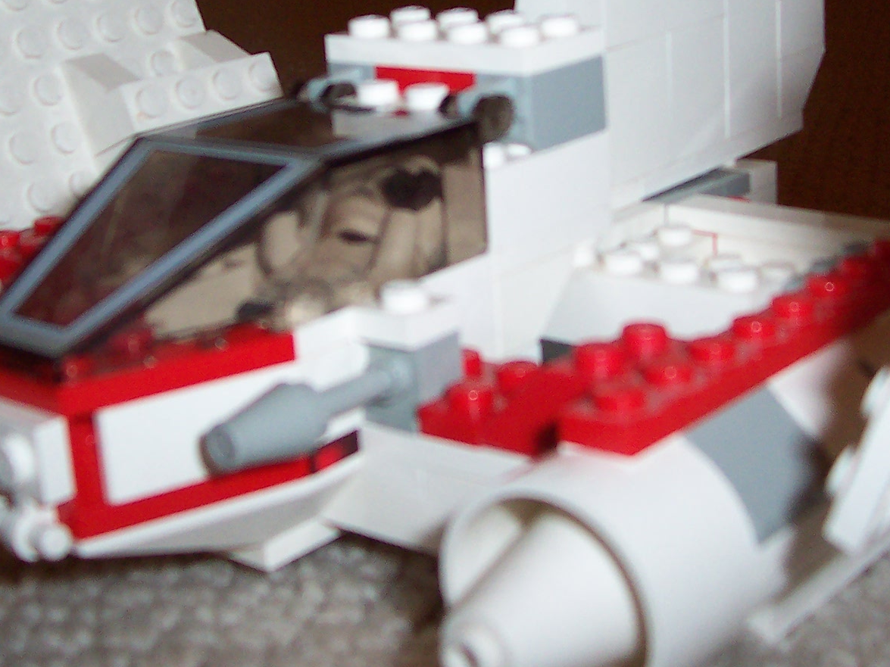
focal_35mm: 64
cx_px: 435
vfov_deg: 22.8
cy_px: 234
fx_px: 1645
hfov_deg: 30.3
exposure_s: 1/60
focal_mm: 5.6
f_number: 2.8
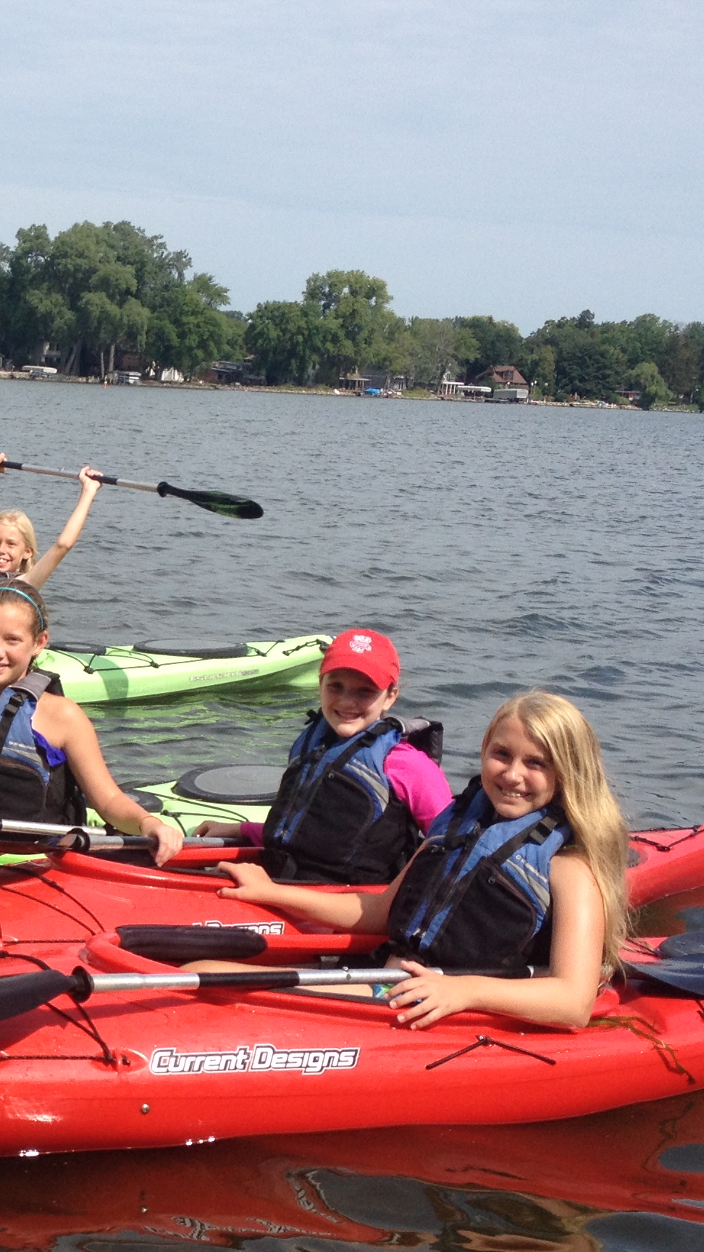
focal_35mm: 72
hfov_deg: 16.2
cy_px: 738
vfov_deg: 29.3
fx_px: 2390
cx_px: -101
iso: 50
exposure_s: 1/1905
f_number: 2.4
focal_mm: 4.28
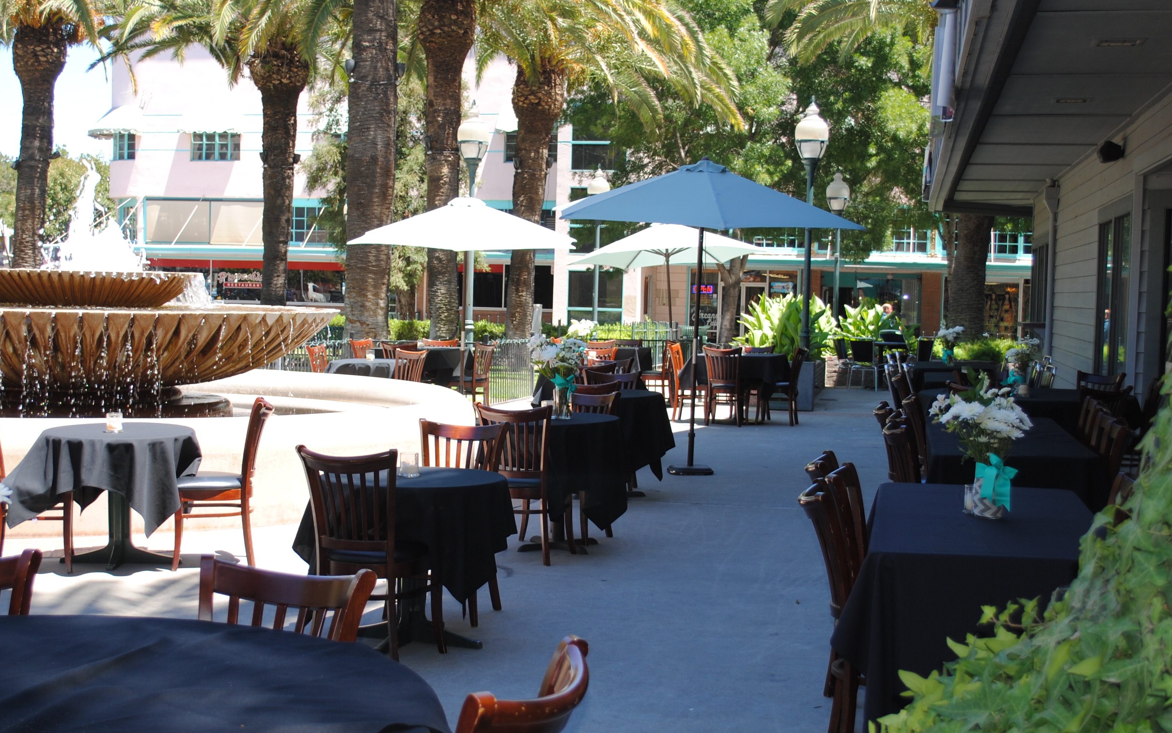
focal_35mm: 48
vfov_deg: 26.9
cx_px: 535
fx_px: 1533
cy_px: 380
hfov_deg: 41.8
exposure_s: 1/160
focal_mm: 26
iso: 100
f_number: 4.2
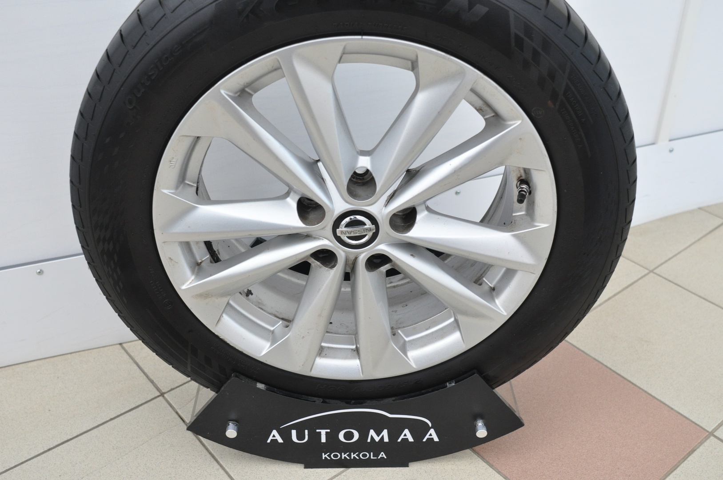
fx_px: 722
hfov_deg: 53.2
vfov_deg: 36.8
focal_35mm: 36
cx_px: 362
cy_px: 240
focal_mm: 24
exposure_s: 1/60
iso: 800
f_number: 4
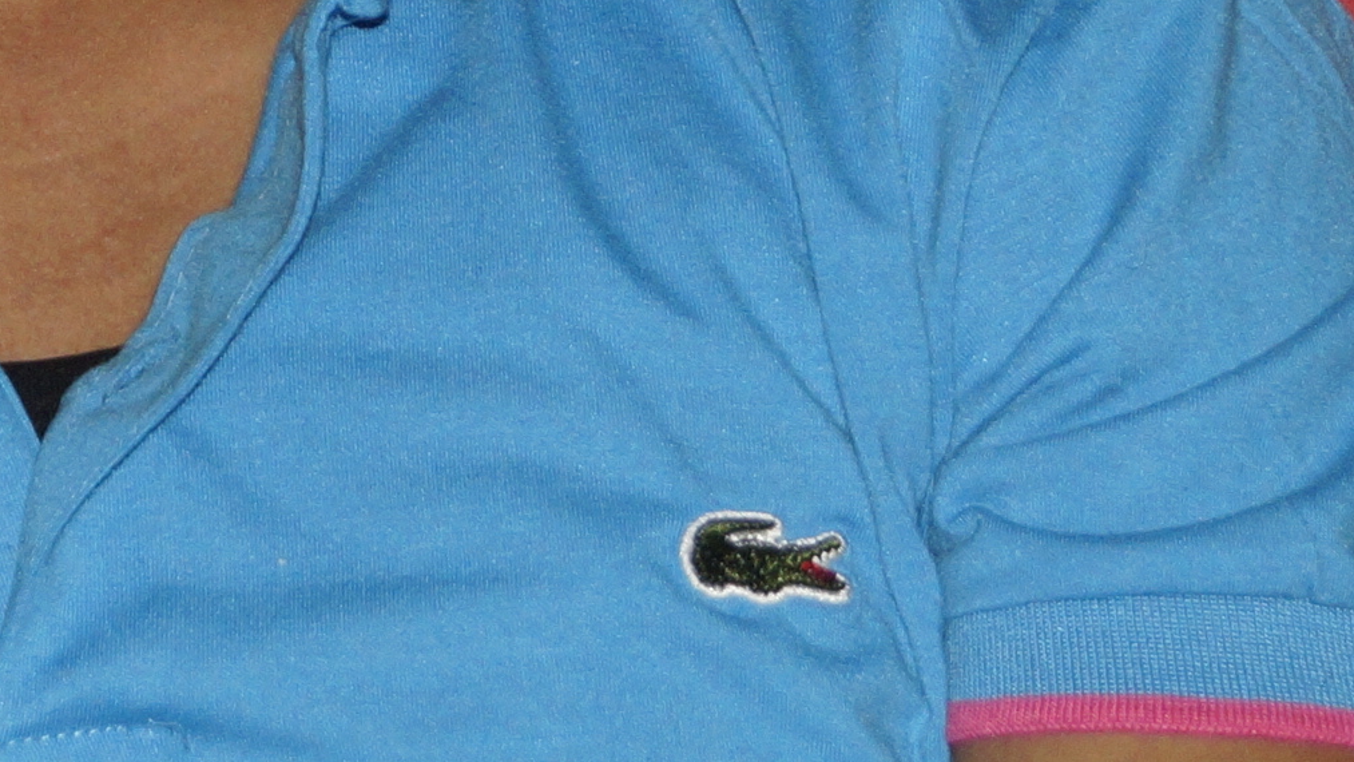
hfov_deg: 8.9
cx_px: -19
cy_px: -422
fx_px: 8617
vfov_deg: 5.0
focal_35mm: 240
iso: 800
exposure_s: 1/125
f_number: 5
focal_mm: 40
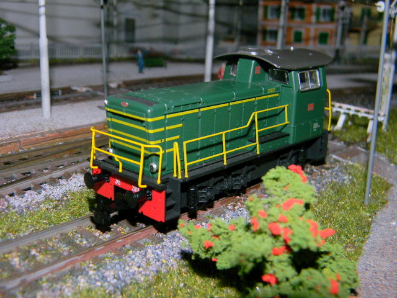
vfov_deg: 35.1
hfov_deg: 45.8
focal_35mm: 41
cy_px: 149
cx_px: 198
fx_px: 470
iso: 200
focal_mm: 7.3
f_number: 7.6
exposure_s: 1/30
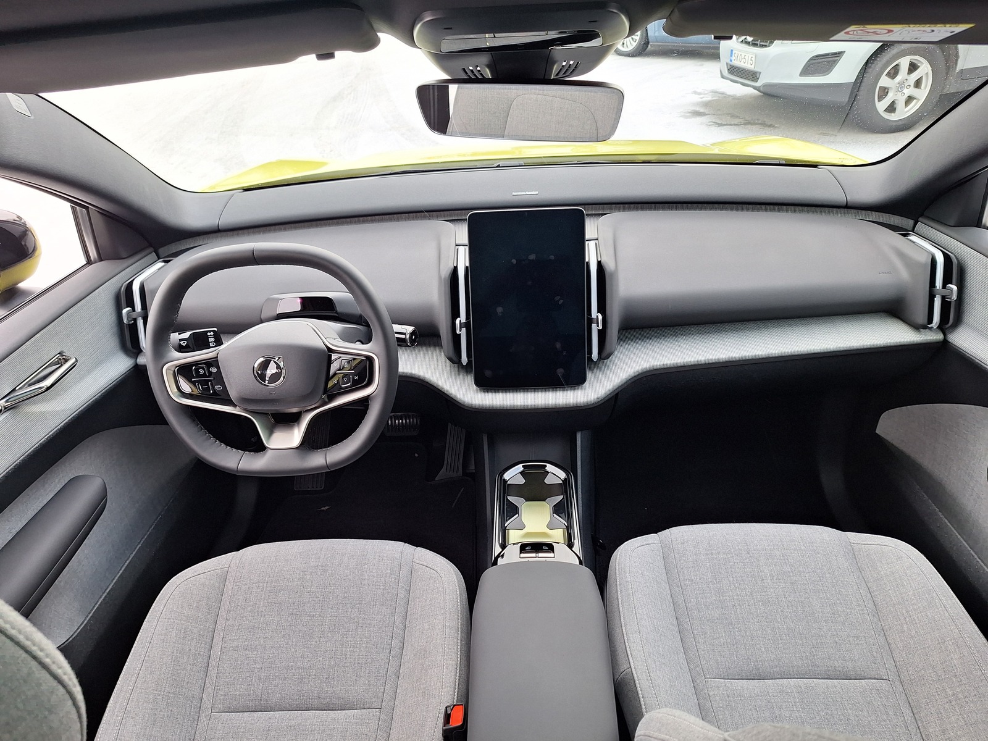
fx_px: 656
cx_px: 494
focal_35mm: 23
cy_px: 370
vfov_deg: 58.9
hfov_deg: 73.9
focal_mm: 5.54
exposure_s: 1/50
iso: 64
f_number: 1.8
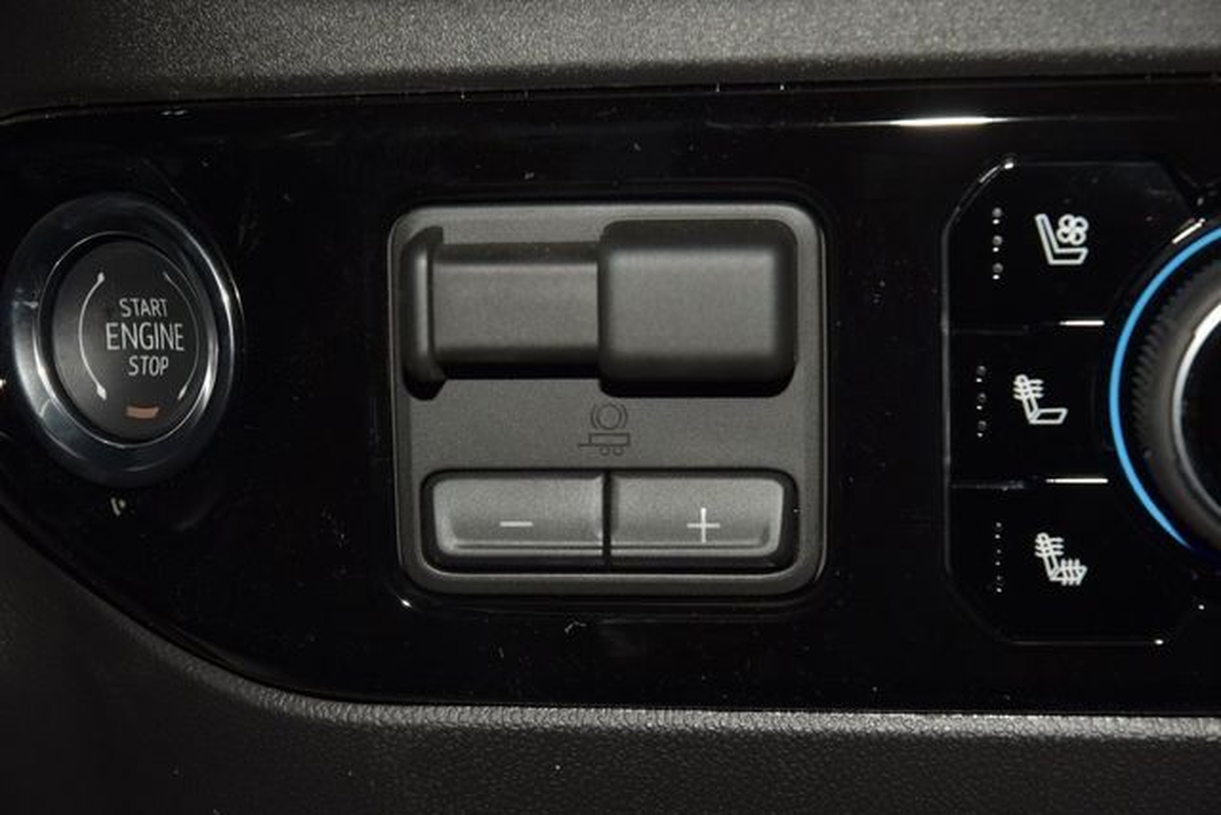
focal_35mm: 105
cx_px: 610
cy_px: 408
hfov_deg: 19.5
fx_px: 3562
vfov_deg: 13.0
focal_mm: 70
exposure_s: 1/125
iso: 100
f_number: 8
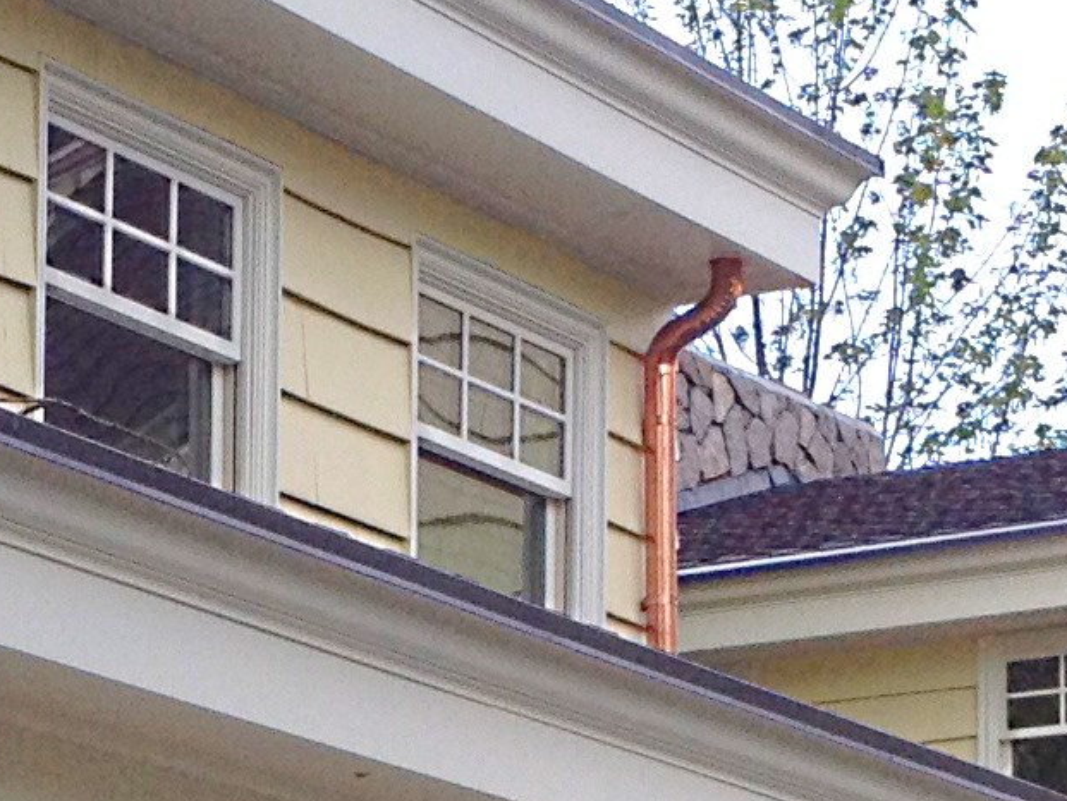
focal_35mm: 184
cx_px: 5
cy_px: 1136
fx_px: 5673
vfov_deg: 7.9
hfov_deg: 10.7
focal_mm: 4.28
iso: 64
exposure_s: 1/581
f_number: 2.4
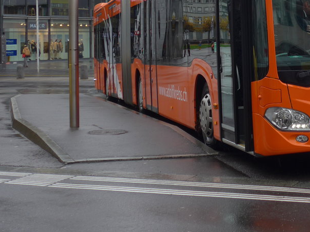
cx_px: 295
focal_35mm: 87
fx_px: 779
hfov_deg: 21.8
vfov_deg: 16.6
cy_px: 5
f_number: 2.8
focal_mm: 9
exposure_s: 1/200
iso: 80
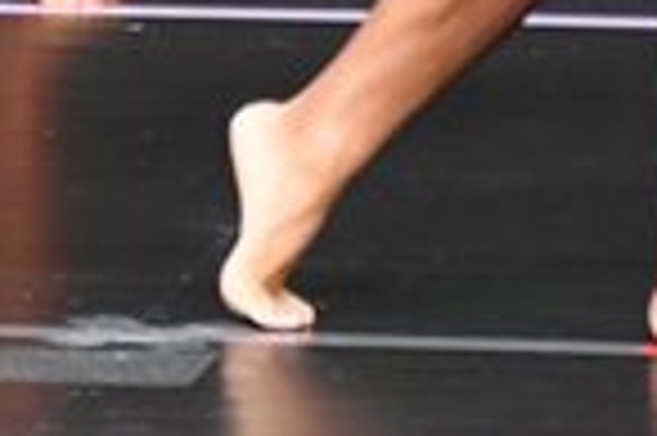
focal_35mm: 1996
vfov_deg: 0.7
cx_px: -493
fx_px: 36386
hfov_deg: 1.0
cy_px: -652
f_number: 5.6
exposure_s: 1/400
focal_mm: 250
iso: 5000
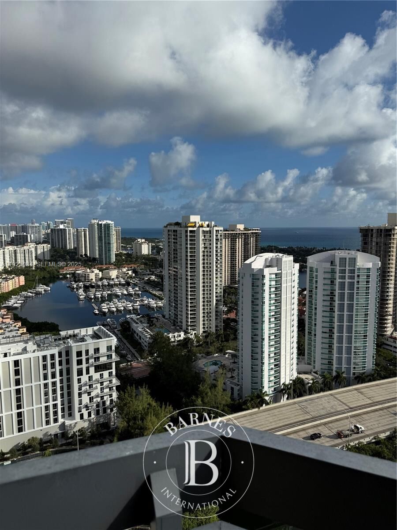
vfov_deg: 71.6
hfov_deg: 56.8
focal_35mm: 24
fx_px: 367
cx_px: 198
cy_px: 265
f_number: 1.78
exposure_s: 1/11905
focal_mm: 6.76
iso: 80
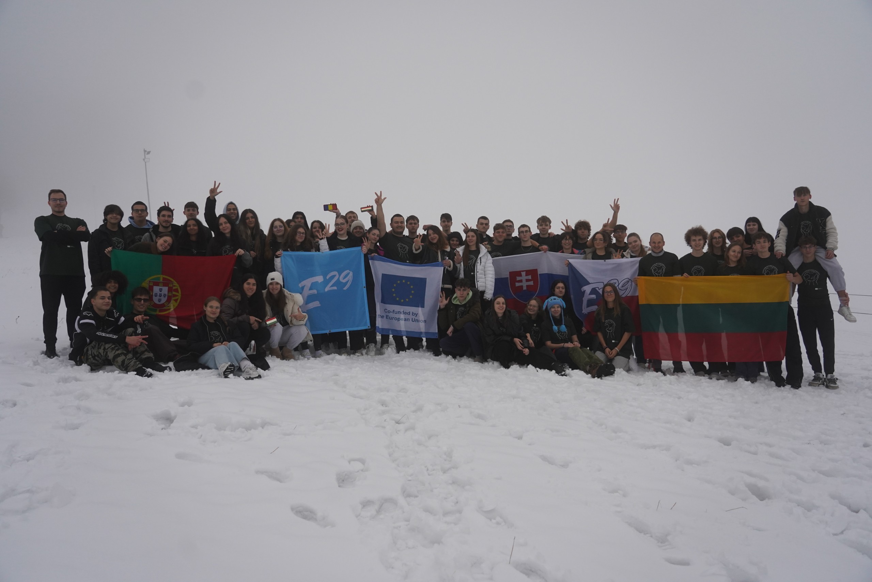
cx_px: 436
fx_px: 727
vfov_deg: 43.6
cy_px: 291
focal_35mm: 30
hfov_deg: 61.9
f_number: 4
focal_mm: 30
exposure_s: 1/1000
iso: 1600
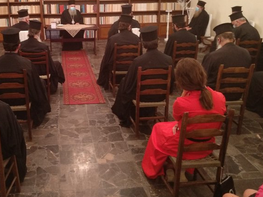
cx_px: 83
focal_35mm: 31
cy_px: 68
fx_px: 236
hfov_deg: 56.8
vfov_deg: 44.9
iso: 800
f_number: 2.2
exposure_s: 1/20
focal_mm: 3.81
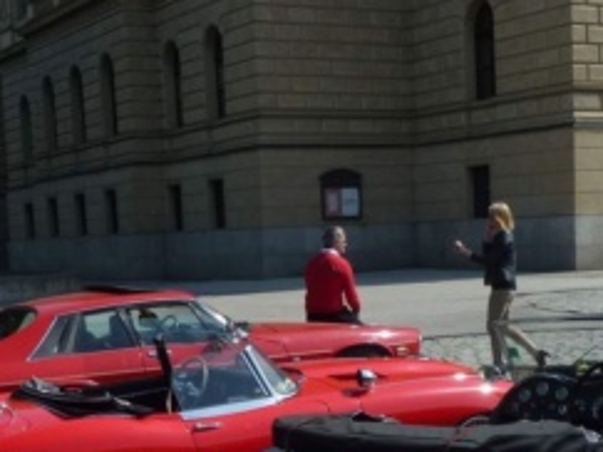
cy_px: 441
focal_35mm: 74
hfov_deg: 26.2
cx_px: 402
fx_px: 1288
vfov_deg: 19.4
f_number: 4
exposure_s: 1/800
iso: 100
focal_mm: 6.4
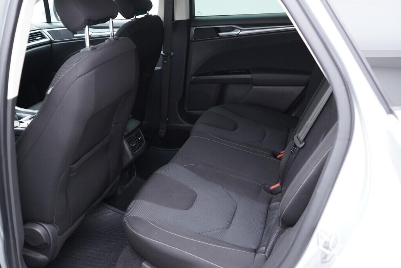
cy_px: 134
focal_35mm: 36
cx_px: 200
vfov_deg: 36.9
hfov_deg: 53.1
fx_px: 401
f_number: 2.8
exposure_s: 1/40
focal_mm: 24
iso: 500
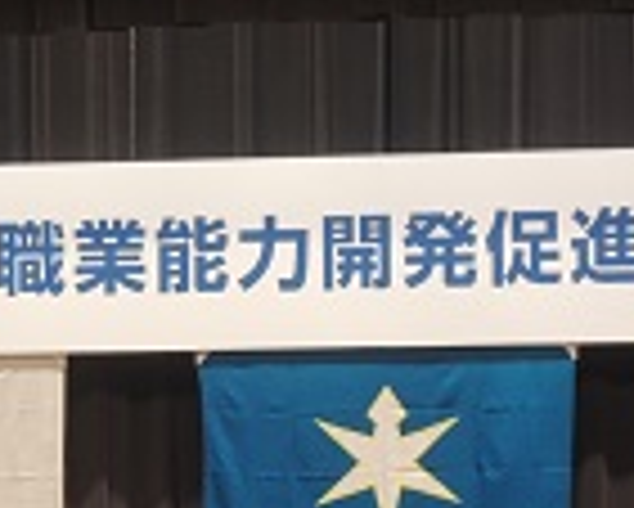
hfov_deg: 9.1
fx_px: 3981
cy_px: 593
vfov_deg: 7.3
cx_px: 72
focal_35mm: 212
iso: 450
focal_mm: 15.2
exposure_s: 1/25
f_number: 5
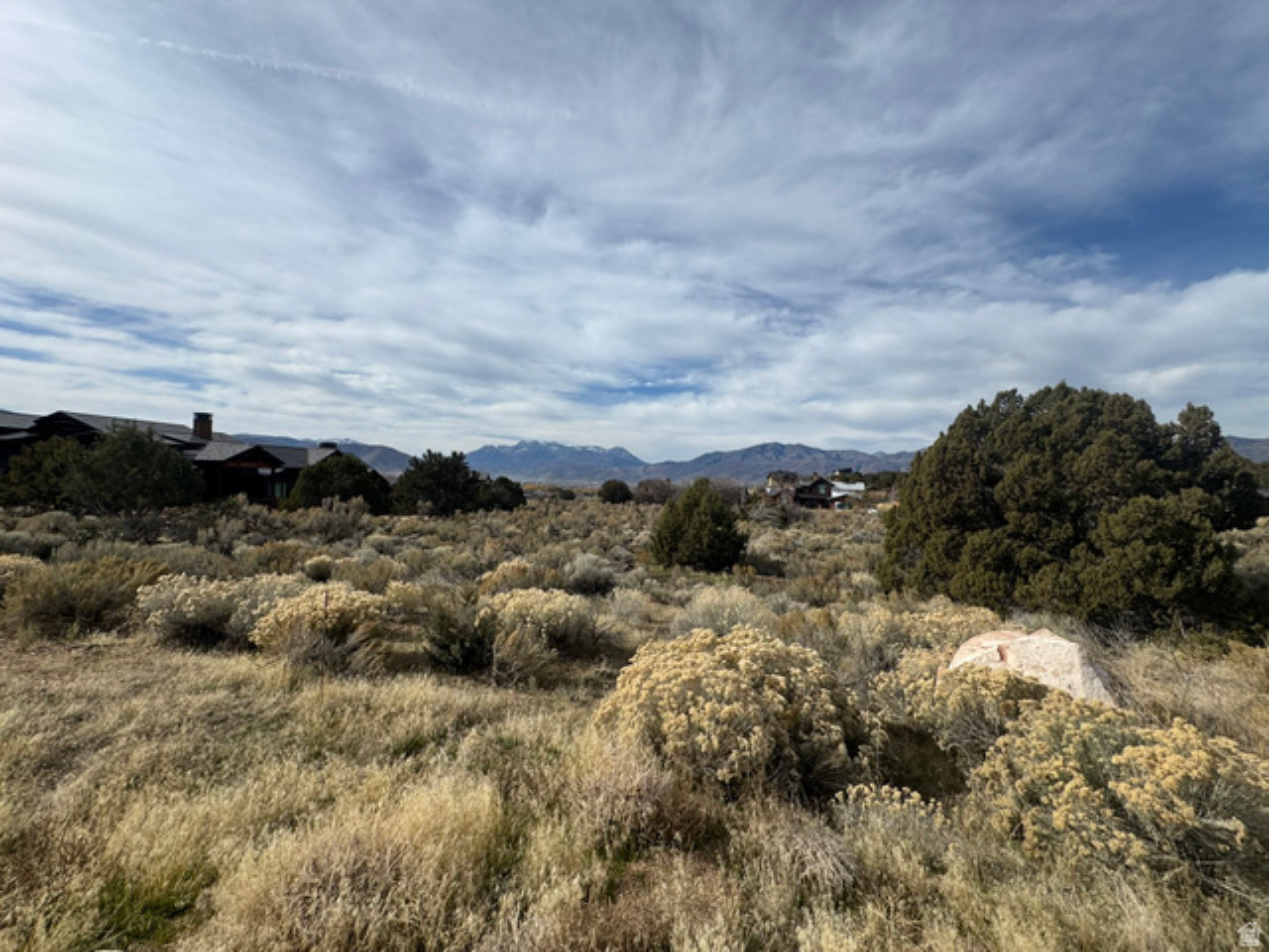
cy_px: 476
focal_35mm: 14
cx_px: 634
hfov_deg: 102.1
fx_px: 513
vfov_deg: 85.7
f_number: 2.2
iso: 50
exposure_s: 1/3247
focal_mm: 2.22
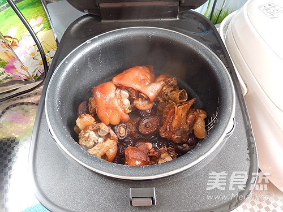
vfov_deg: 54.9
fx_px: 204
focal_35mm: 25
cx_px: 142
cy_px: 106
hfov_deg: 69.4
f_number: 3.4
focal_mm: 4.5
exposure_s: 1/13
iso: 400
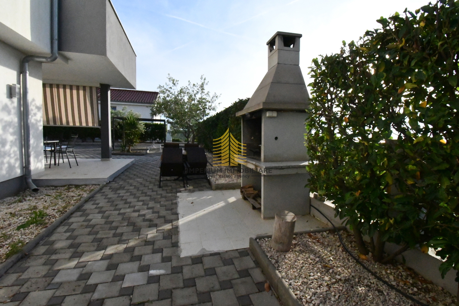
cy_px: 153
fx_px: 204
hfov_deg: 96.7
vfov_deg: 73.7
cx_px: 230
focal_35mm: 16
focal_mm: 11
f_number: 25
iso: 16000
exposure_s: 1/3200
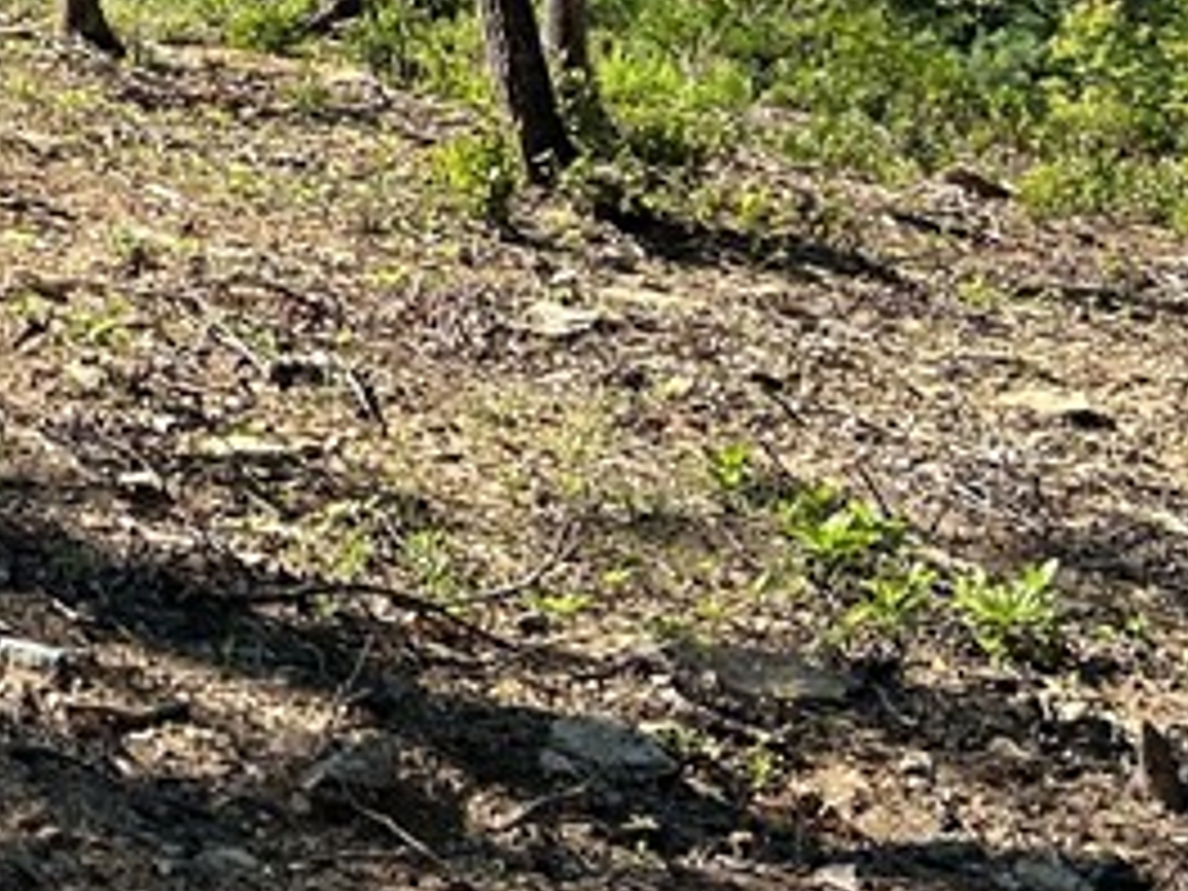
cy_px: -320
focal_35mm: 101
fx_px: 3466
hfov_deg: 17.9
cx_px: -441
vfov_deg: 14.0
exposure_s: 1/4115
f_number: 1.5
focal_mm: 5.7
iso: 50
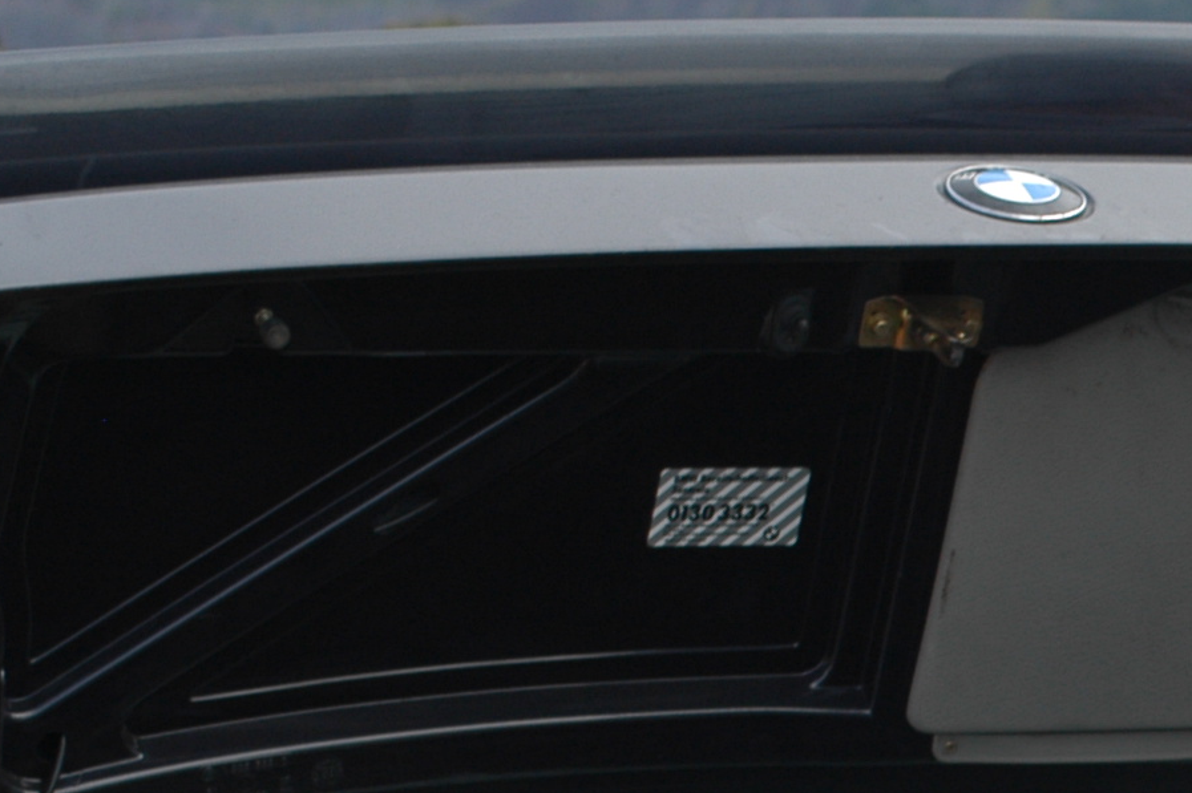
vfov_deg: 3.9
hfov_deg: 5.8
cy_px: 907
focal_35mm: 352
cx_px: 1811
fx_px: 11648
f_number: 6.3
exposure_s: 1/160
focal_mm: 70
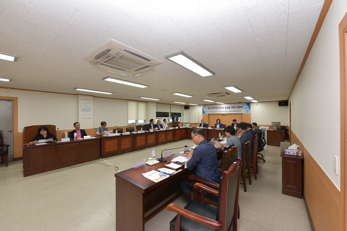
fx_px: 135
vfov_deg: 81.2
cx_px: 174
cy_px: 116
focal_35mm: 14
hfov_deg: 104.2
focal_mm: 14
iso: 800
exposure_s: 1/60
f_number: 6.3
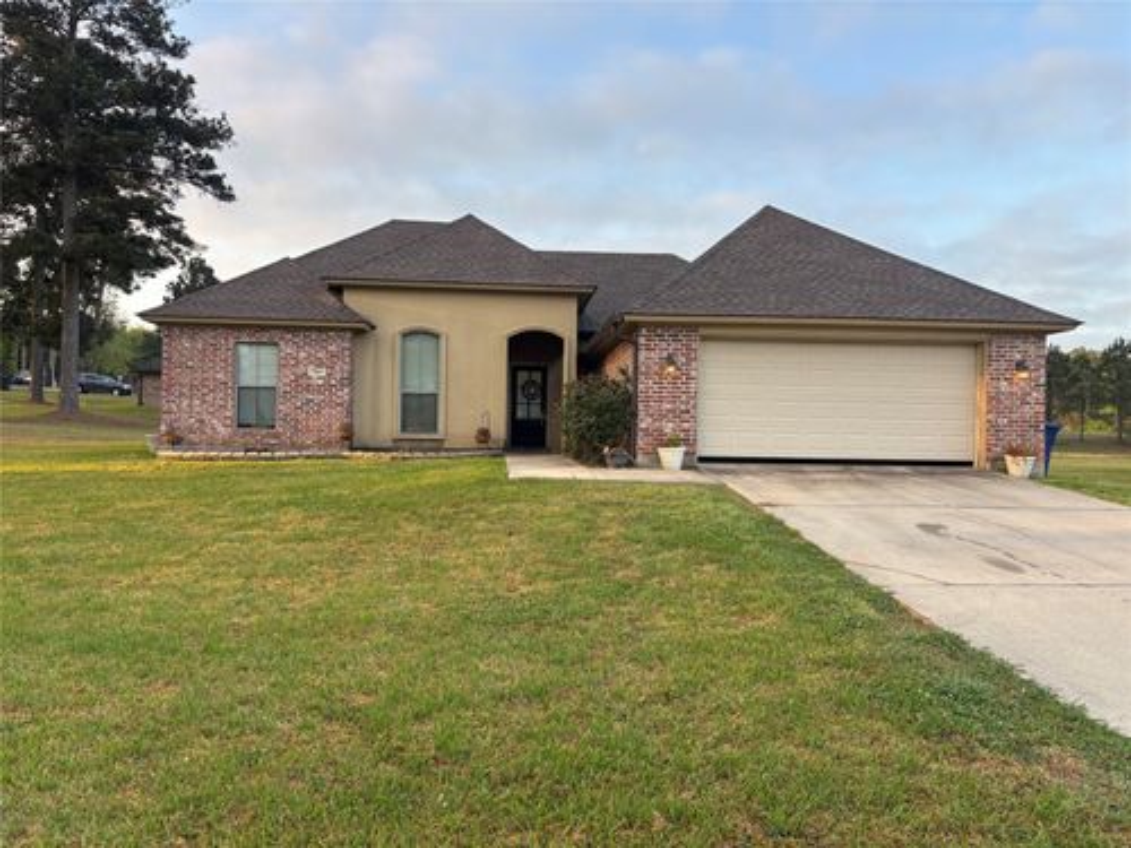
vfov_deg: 53.1
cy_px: 424
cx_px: 566
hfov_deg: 67.3
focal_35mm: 26
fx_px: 849
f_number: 1.6
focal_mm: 5.96
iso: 50
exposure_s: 1/426
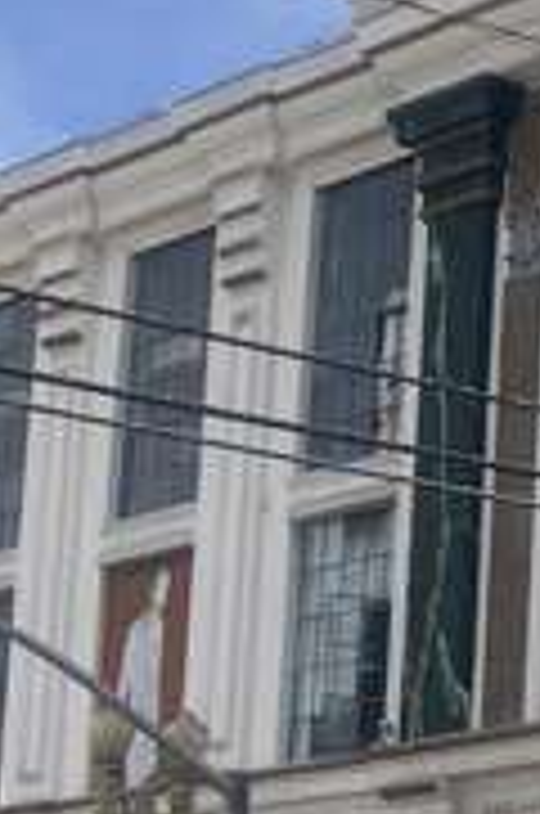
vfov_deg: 15.8
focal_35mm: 129
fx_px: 2913
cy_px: 675
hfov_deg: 9.3
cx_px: 1359
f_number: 1.8
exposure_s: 1/3040
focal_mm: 3.99
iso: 25
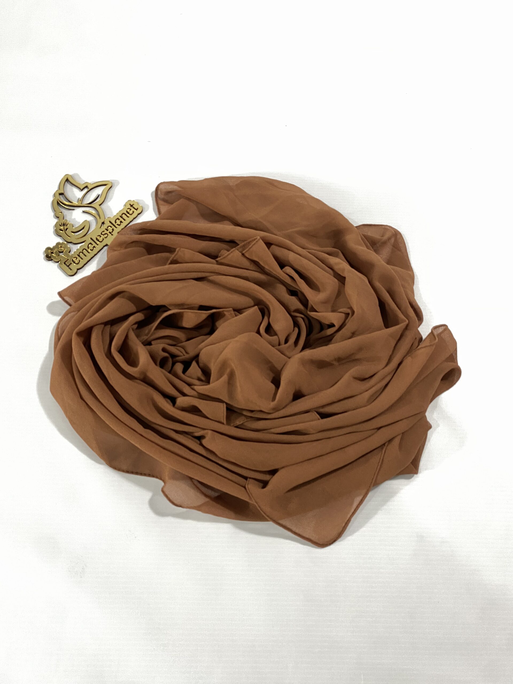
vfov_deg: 67.3
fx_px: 514
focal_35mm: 26
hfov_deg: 53.1
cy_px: 342
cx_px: 256
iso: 250
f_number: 1.8
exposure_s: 1/60
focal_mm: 4.25
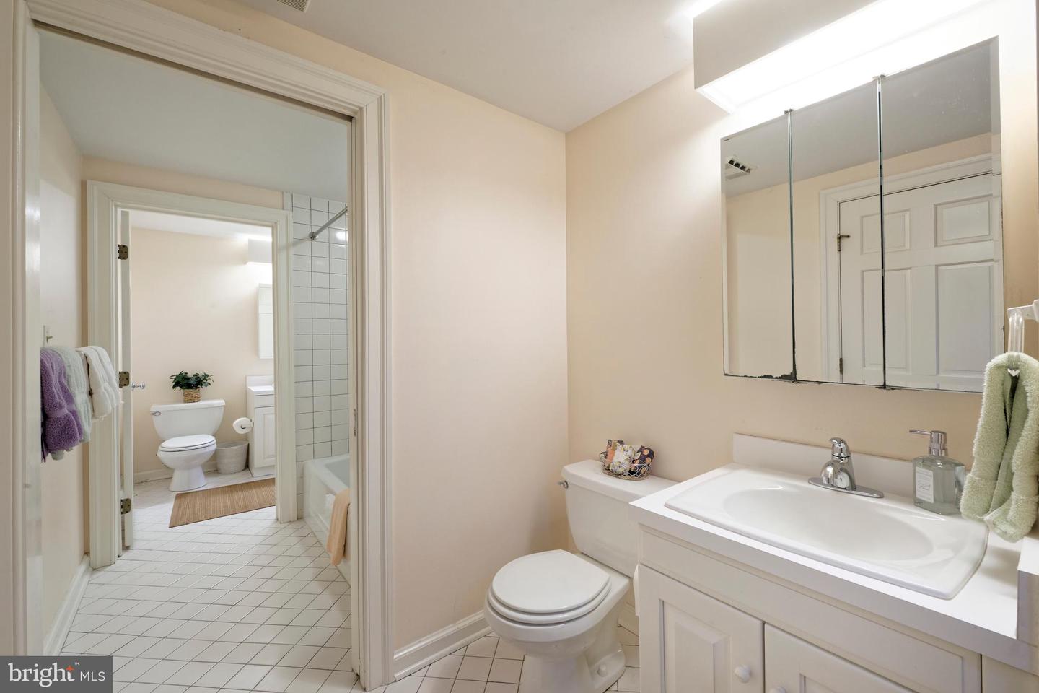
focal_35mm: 14
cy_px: 346
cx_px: 520
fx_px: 404
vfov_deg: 81.2
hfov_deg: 104.3
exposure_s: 1.3
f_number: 14
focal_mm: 14
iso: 320
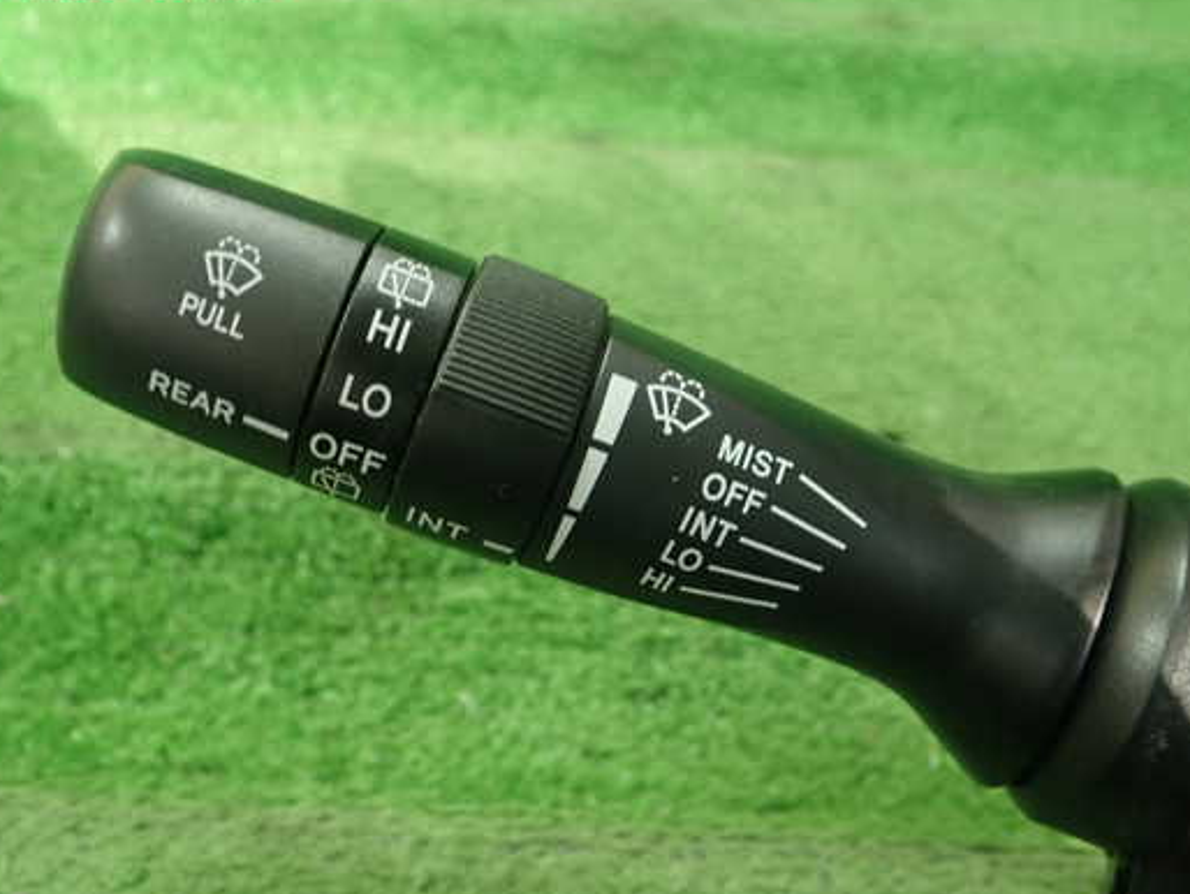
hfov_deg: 52.6
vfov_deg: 40.7
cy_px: 468
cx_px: 549
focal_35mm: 35
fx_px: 1204
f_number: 2.3
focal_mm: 5.5
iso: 320
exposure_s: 1/125
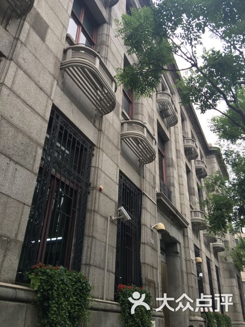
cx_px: 122
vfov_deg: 61.7
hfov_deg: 48.2
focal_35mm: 29
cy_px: 164
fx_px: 274
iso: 25
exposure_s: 1/50
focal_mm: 4.15
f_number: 2.2
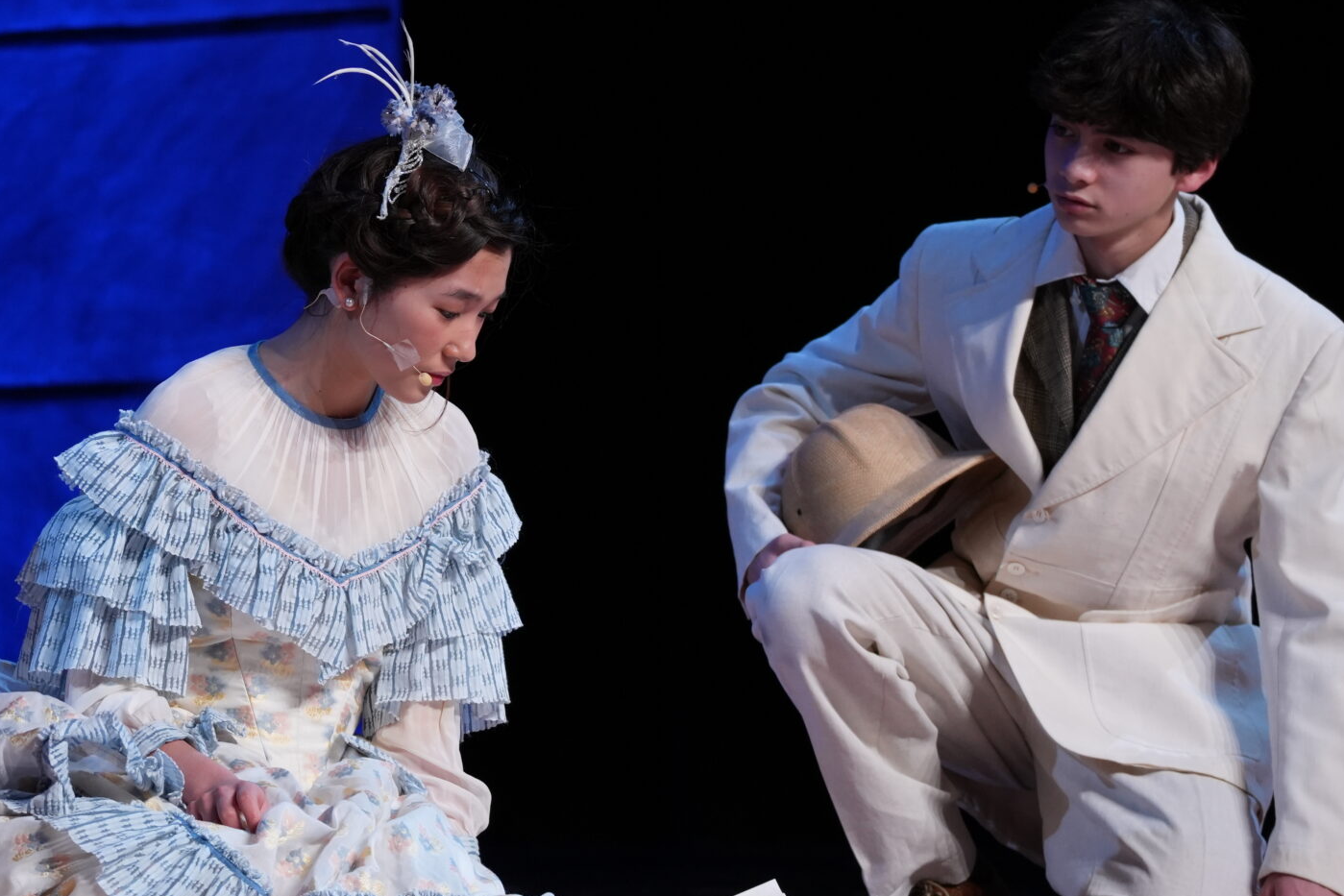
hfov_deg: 8.3
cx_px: 319
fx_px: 9222
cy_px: 309
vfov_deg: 5.6
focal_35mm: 247
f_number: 5
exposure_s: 1/160
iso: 1600
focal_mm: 135
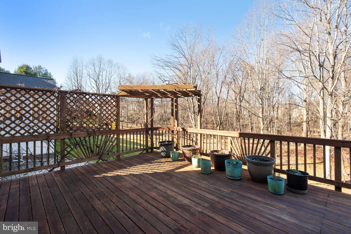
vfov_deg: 73.7
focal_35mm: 16
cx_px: 176
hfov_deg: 96.7
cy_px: 117
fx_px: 156
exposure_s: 1/100
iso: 400
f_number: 8
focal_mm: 16
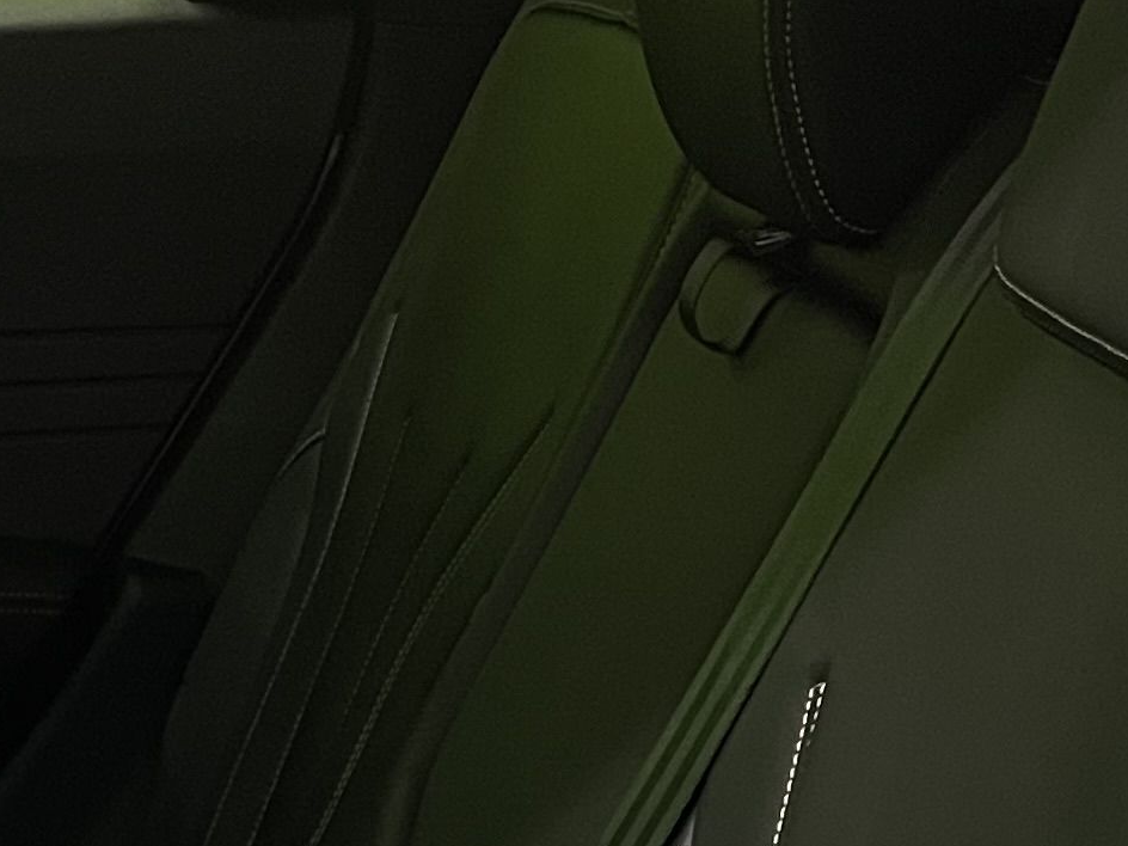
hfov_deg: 16.7
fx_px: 3617
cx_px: -337
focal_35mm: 111
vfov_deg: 12.4
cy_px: 1437
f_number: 1.6
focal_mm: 4.2
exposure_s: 1/50
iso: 500
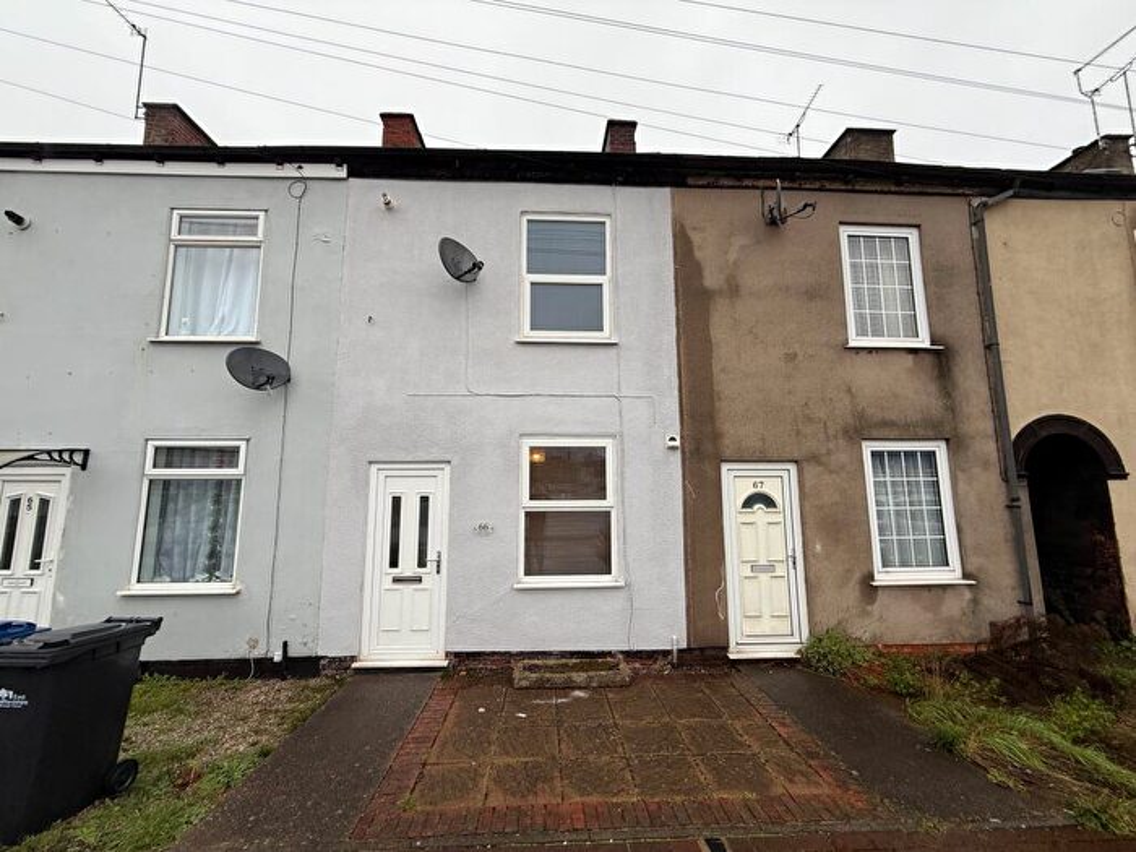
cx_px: 568
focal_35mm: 14
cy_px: 426
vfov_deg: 85.7
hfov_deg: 102.1
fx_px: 459
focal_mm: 2.22
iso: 50
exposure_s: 1/114
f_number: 2.2
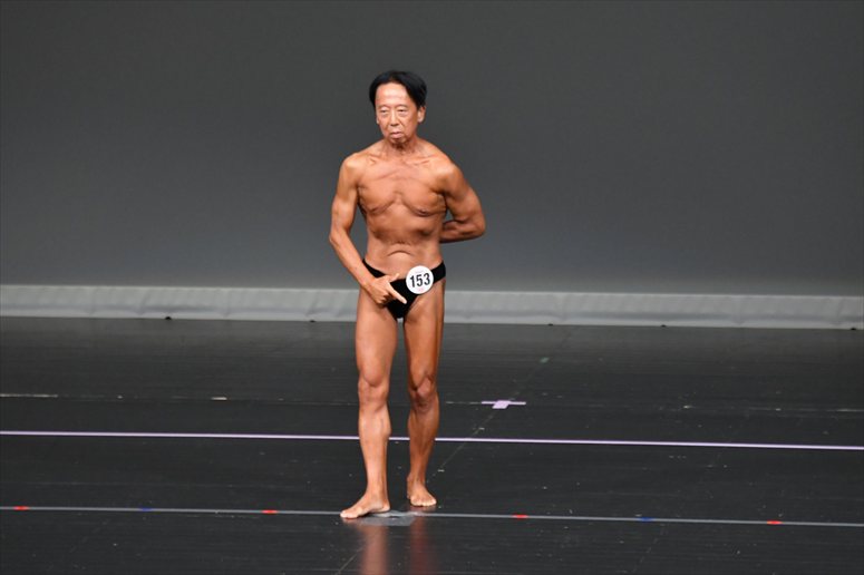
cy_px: 288
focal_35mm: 345
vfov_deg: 4.0
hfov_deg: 6.0
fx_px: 8276
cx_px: 432
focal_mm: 230
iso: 4000
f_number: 5.6
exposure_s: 1/400
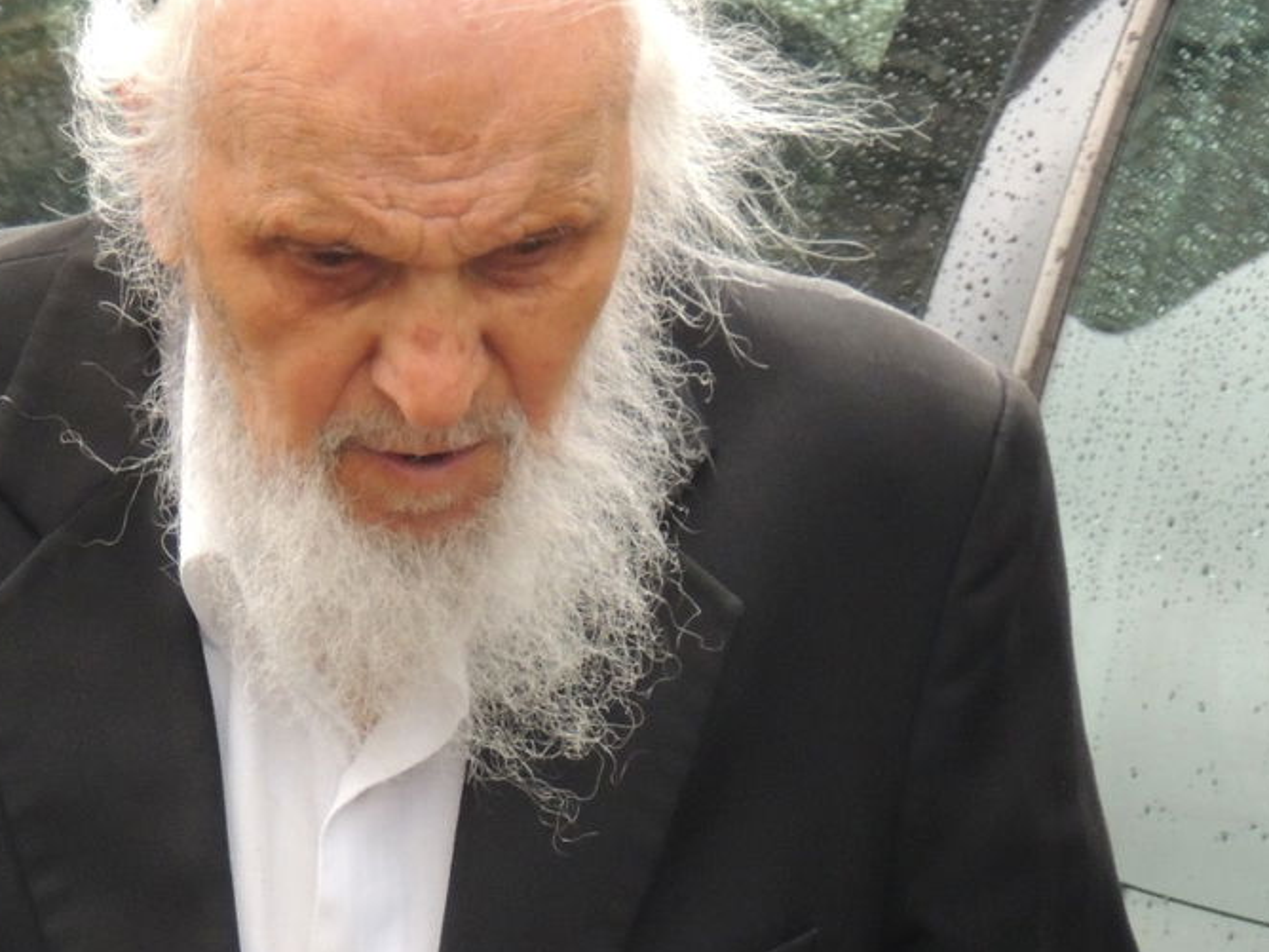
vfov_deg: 2.8
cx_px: 207
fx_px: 19209
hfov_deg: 3.8
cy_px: 785
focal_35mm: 524
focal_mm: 44.5
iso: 720
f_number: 4.7
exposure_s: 1/250
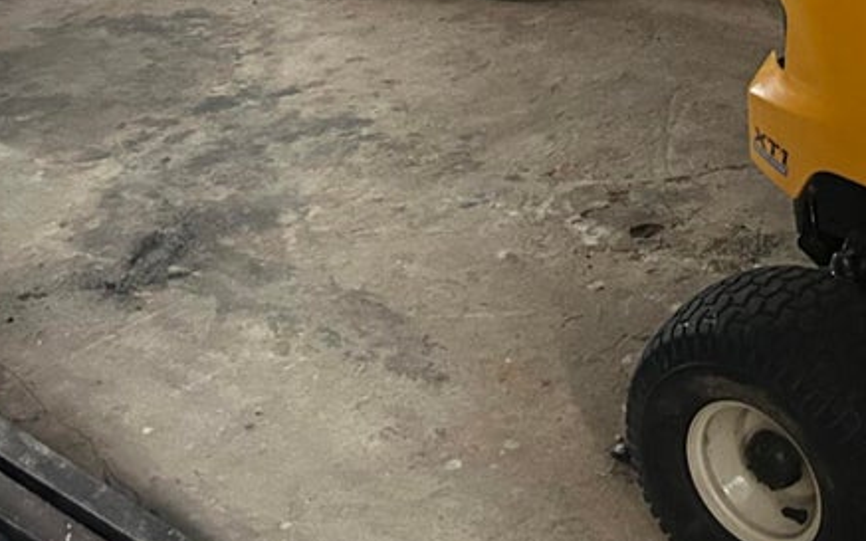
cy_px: -222
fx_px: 2029
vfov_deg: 14.4
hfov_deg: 22.9
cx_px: 919
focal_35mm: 86
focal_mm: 5.7
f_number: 1.5
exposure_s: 1/30
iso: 640
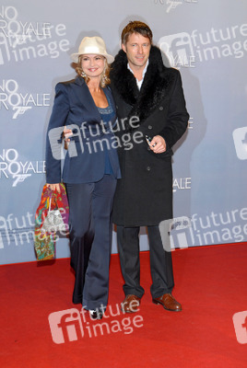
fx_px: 769
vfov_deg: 27.0
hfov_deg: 18.2
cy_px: 184
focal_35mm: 75
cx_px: 124
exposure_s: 1/60
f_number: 6.3
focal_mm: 50
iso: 400
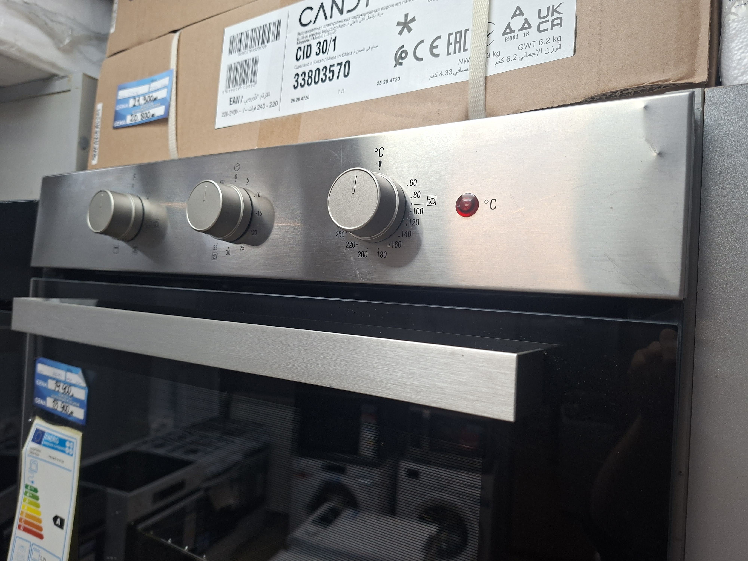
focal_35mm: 23
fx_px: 497
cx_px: 374
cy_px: 280
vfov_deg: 58.9
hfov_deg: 73.9
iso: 160
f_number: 1.8
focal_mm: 5.54
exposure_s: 1/100
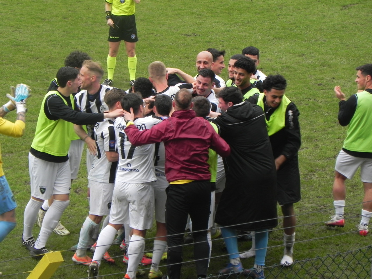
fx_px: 1977
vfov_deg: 8.1
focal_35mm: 184
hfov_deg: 10.7
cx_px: 186
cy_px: 140
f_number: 4.5
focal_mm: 32.7
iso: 160
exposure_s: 1/97
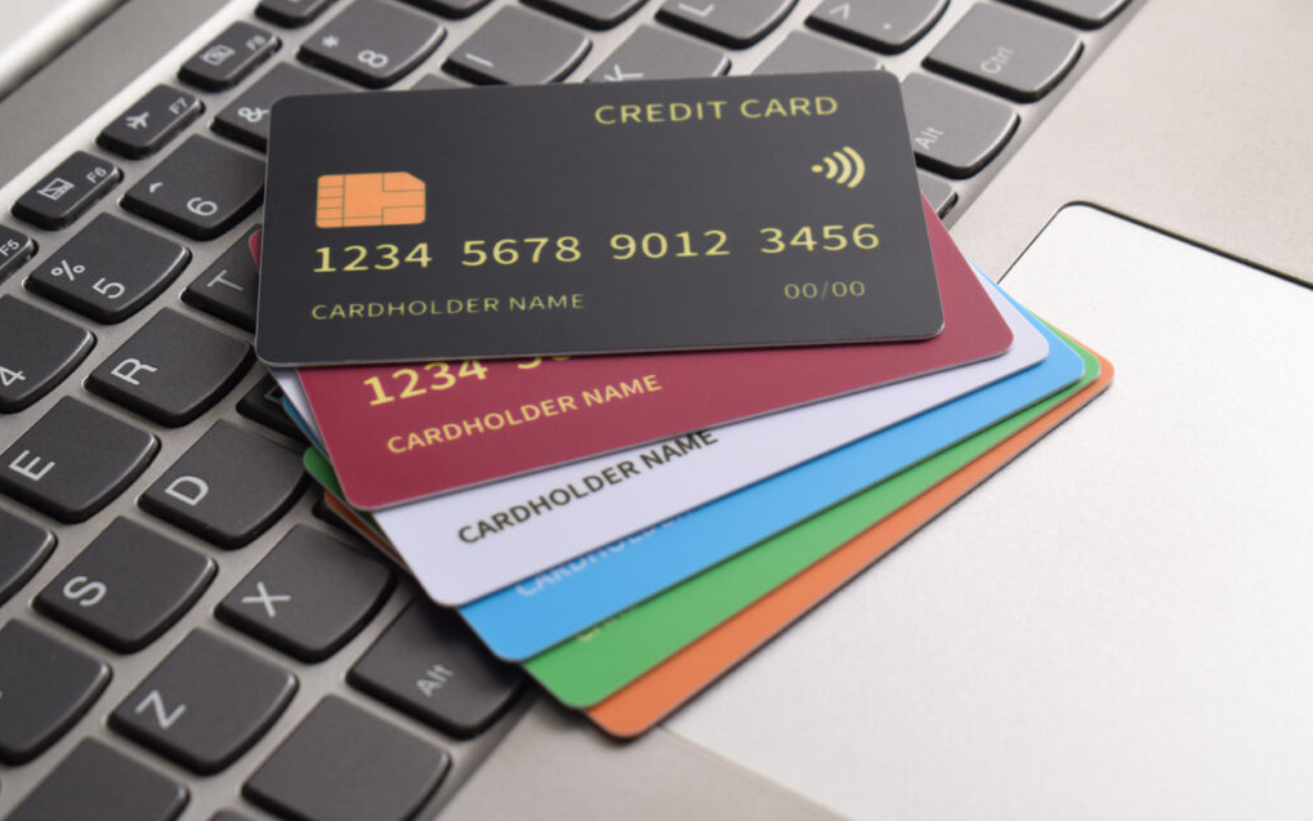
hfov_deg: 24.5
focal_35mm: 85
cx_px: 656
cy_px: 405
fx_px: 3024
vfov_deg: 15.5
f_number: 10
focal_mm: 55
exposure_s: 1/125
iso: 125
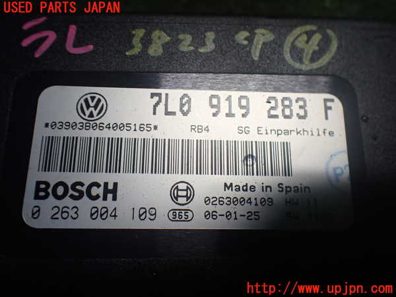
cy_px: 148
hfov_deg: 60.0
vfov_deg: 46.8
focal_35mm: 30
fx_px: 343
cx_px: 198
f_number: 2.3
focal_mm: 5.4
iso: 320
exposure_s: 1/125
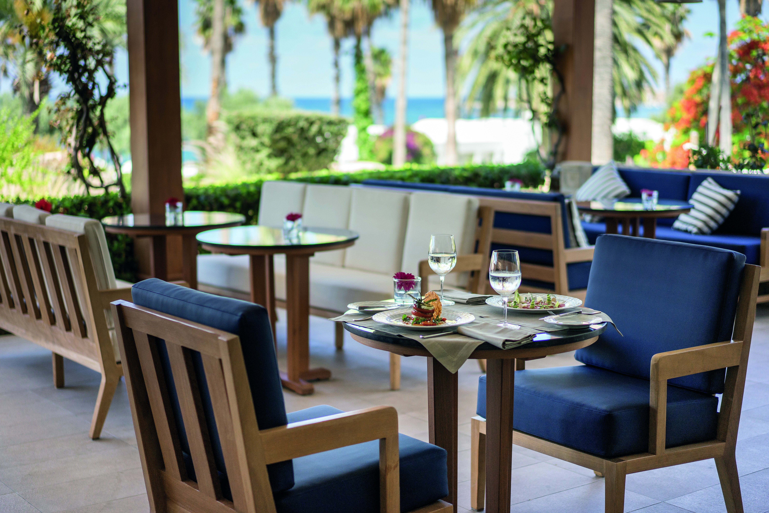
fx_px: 1175
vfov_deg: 24.6
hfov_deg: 36.2
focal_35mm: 55
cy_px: 256
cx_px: 384
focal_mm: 55
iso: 160
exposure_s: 1/1250
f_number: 1.8
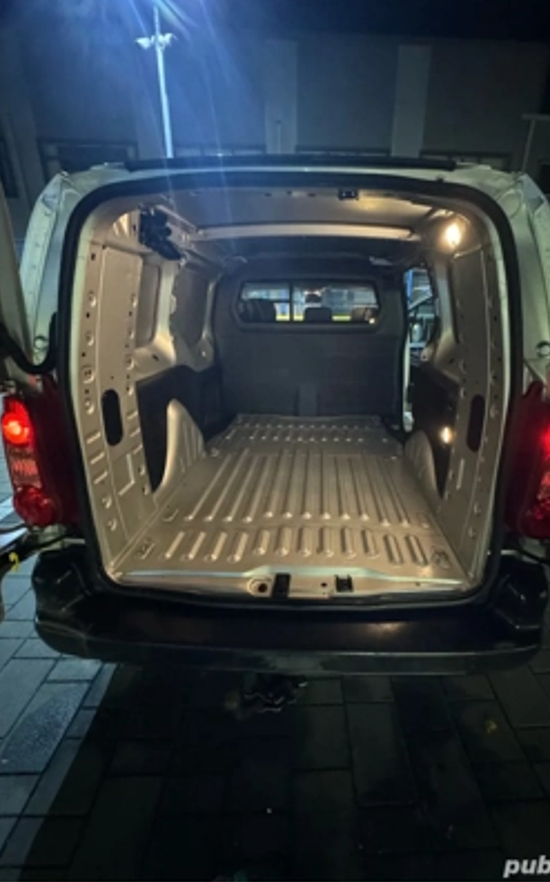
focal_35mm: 15
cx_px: 310
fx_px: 360
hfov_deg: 74.4
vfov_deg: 101.5
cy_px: 439
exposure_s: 1/25
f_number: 2.2
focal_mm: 2.22
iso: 1250
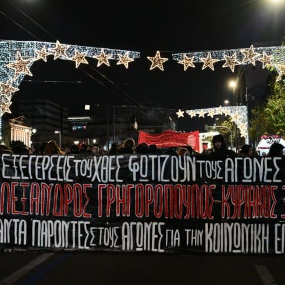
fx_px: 447
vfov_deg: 35.4
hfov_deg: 35.2
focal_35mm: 48
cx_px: 179
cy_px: 141
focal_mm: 36
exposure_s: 1/160
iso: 8000
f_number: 3.2
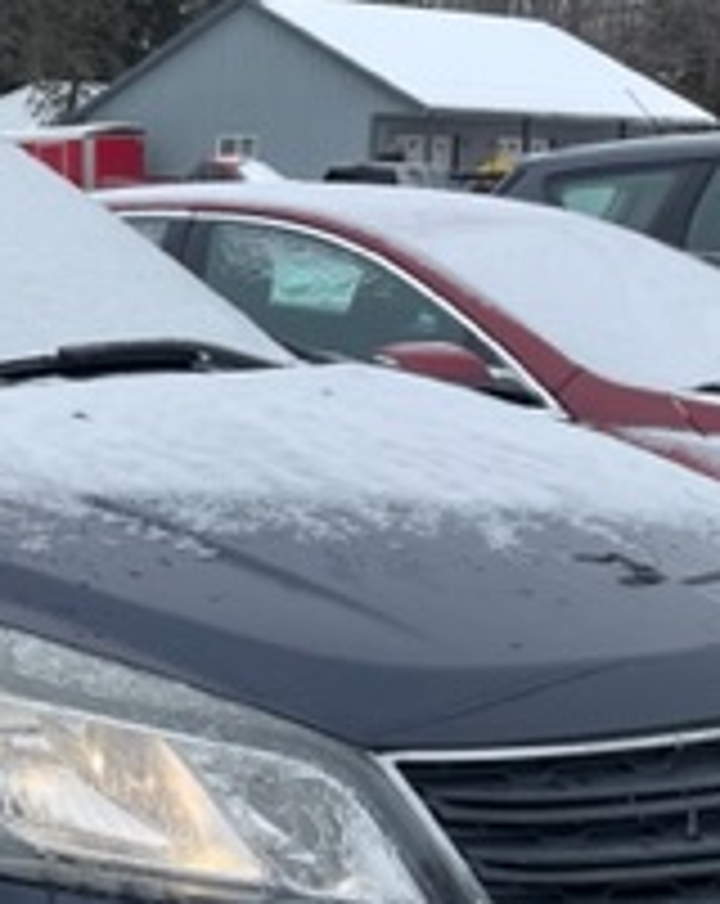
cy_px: 499
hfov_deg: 17.5
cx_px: -266
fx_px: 2164
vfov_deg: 23.6
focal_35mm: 81
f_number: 1.6
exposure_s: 1/1319
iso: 32
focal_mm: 4.2
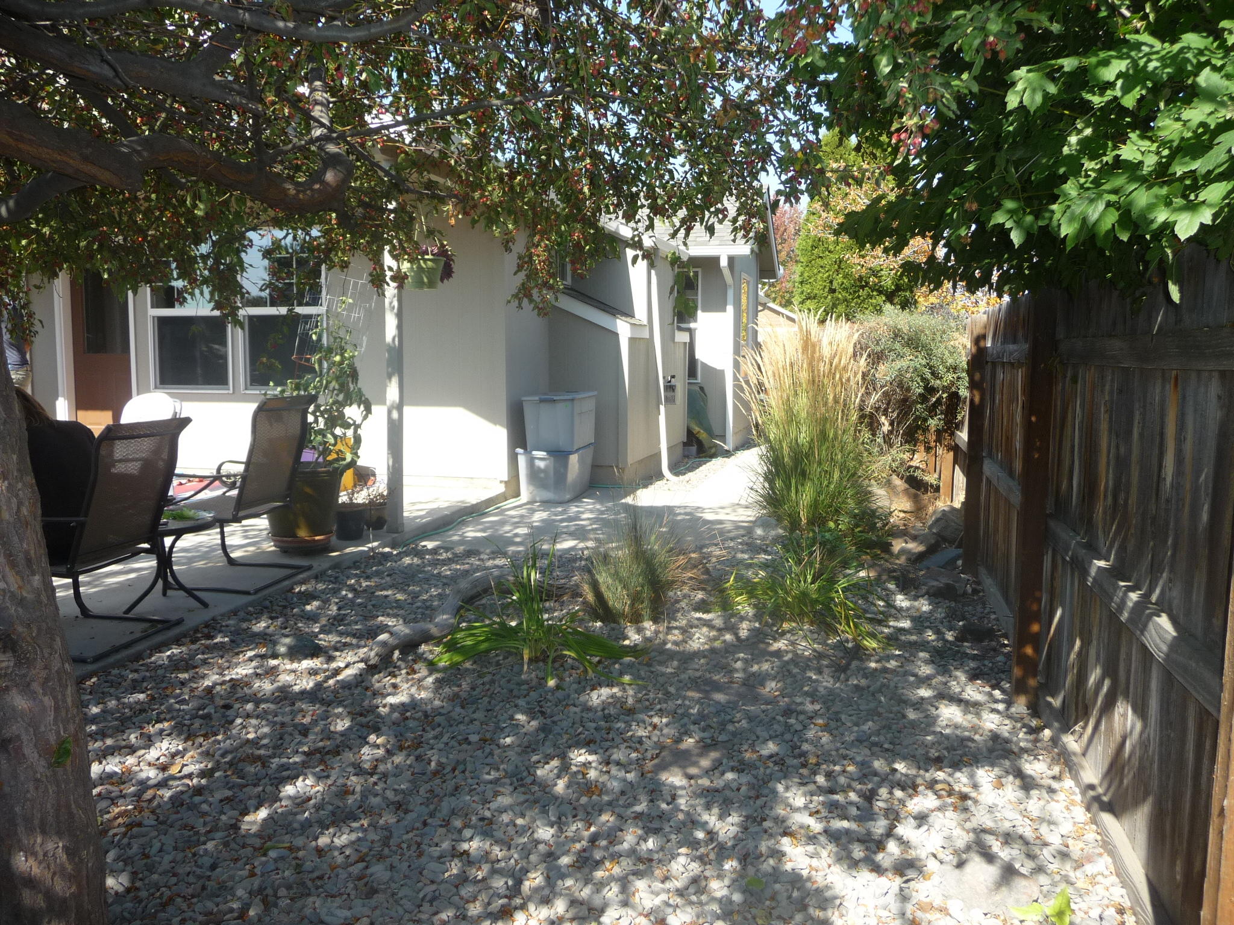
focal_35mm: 28
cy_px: 462
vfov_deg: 49.7
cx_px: 617
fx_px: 998
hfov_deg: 63.4
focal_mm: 4.7
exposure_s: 1/320
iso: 100
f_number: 3.3
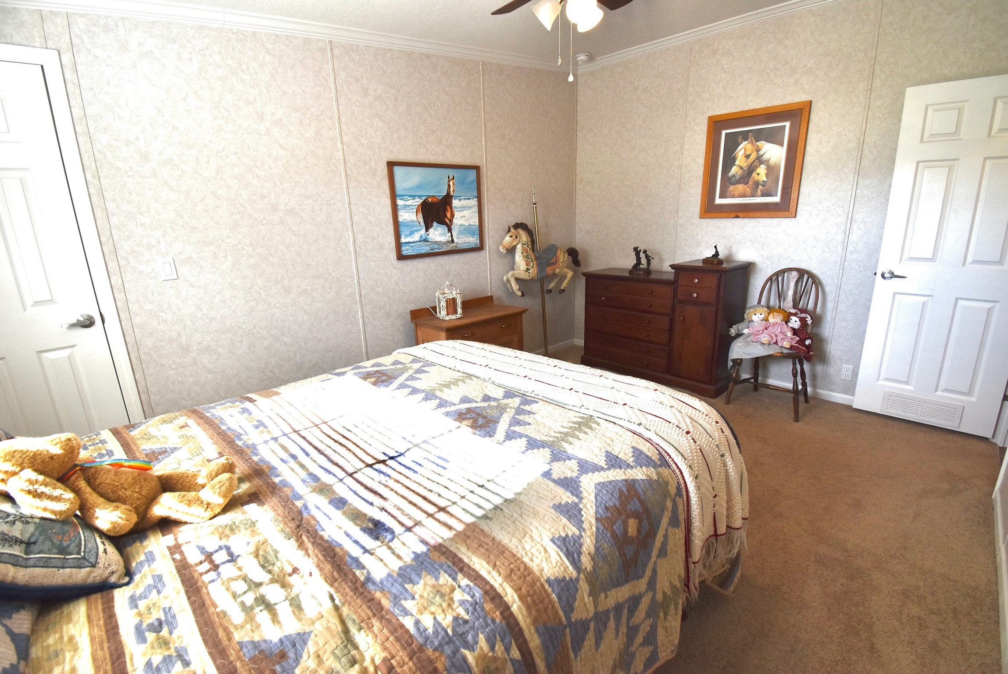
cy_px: 337
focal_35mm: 15
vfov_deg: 77.4
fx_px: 420
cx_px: 504
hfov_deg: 100.3
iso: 400
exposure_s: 1/160
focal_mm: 10
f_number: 6.3
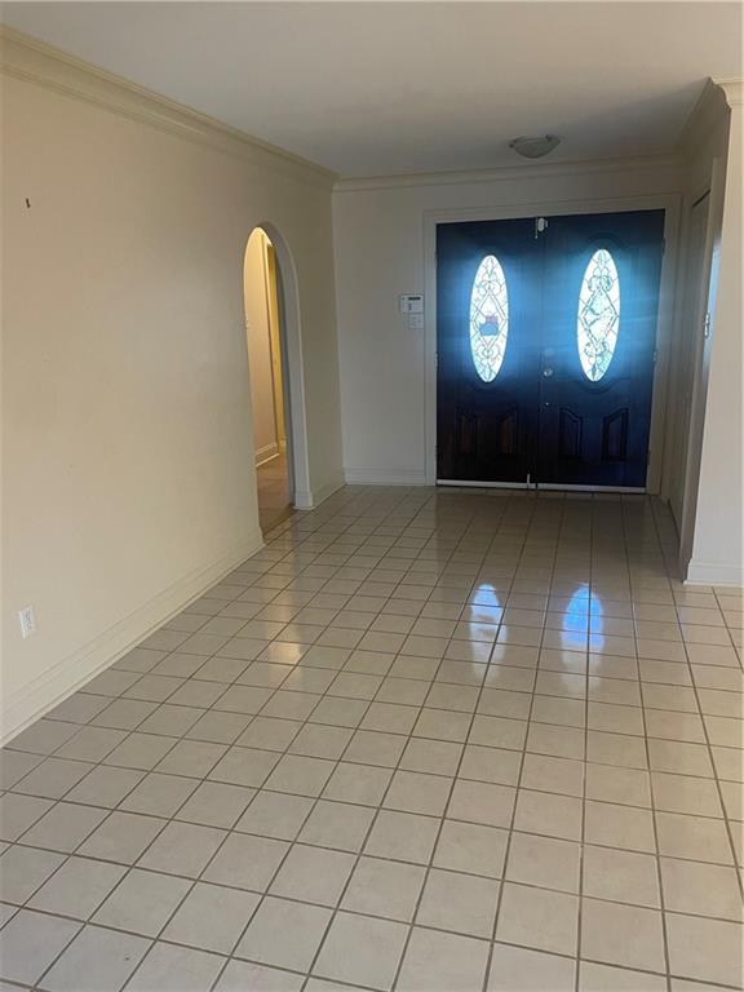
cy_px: 496
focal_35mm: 26
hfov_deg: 53.1
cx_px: 372
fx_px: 745
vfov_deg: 67.3
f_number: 1.6
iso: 125
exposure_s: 1/60
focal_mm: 4.2
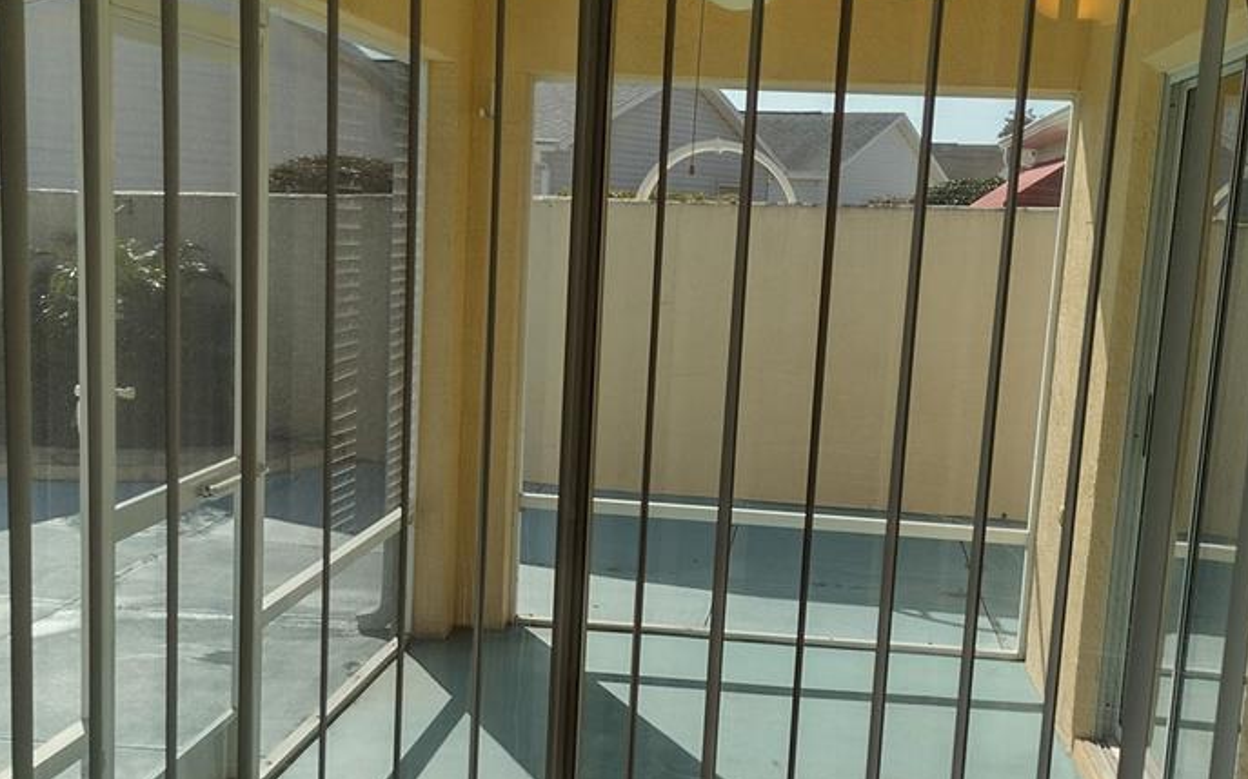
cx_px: 592
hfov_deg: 40.3
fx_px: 1700
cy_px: 483
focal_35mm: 50
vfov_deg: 25.7
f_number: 1.7
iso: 100
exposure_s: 1/444
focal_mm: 4.71
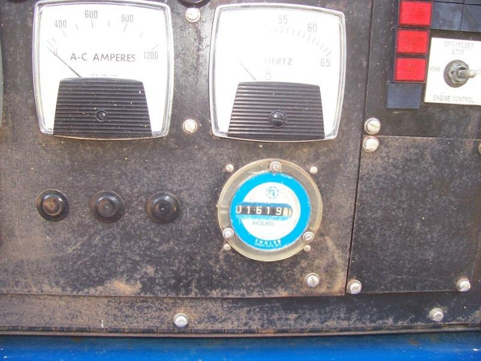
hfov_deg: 54.0
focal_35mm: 34
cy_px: 180
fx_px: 472
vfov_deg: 41.8
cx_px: 240
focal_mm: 5.6
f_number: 2.7
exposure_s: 1/60
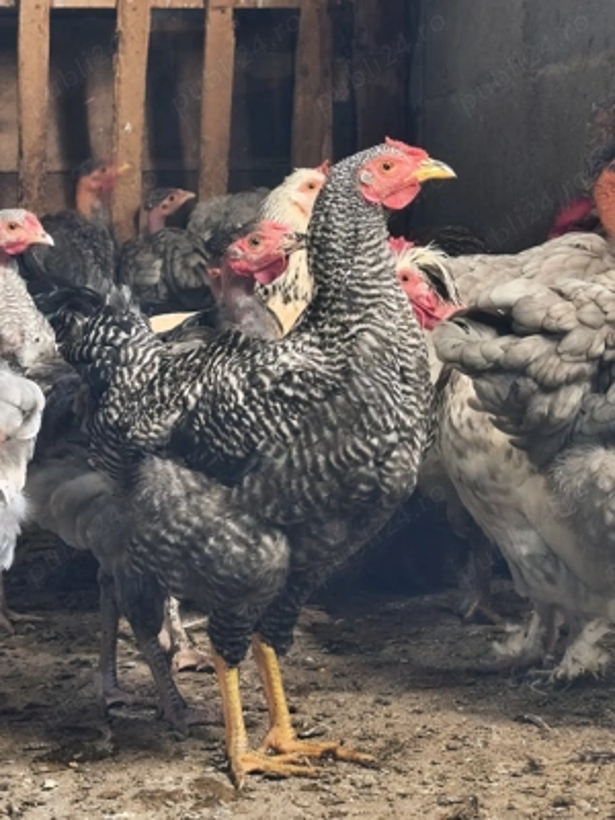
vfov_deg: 21.3
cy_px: 410
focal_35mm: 92
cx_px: 308
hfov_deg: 16.1
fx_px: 2179
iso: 640
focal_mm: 6.18
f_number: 1.65
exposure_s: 1/50
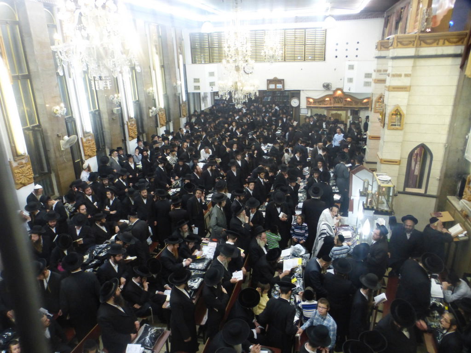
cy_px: 176
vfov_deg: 54.9
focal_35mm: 25
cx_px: 236
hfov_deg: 69.4
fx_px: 340
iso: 400
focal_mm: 4.3
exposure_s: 1/50
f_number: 3.3
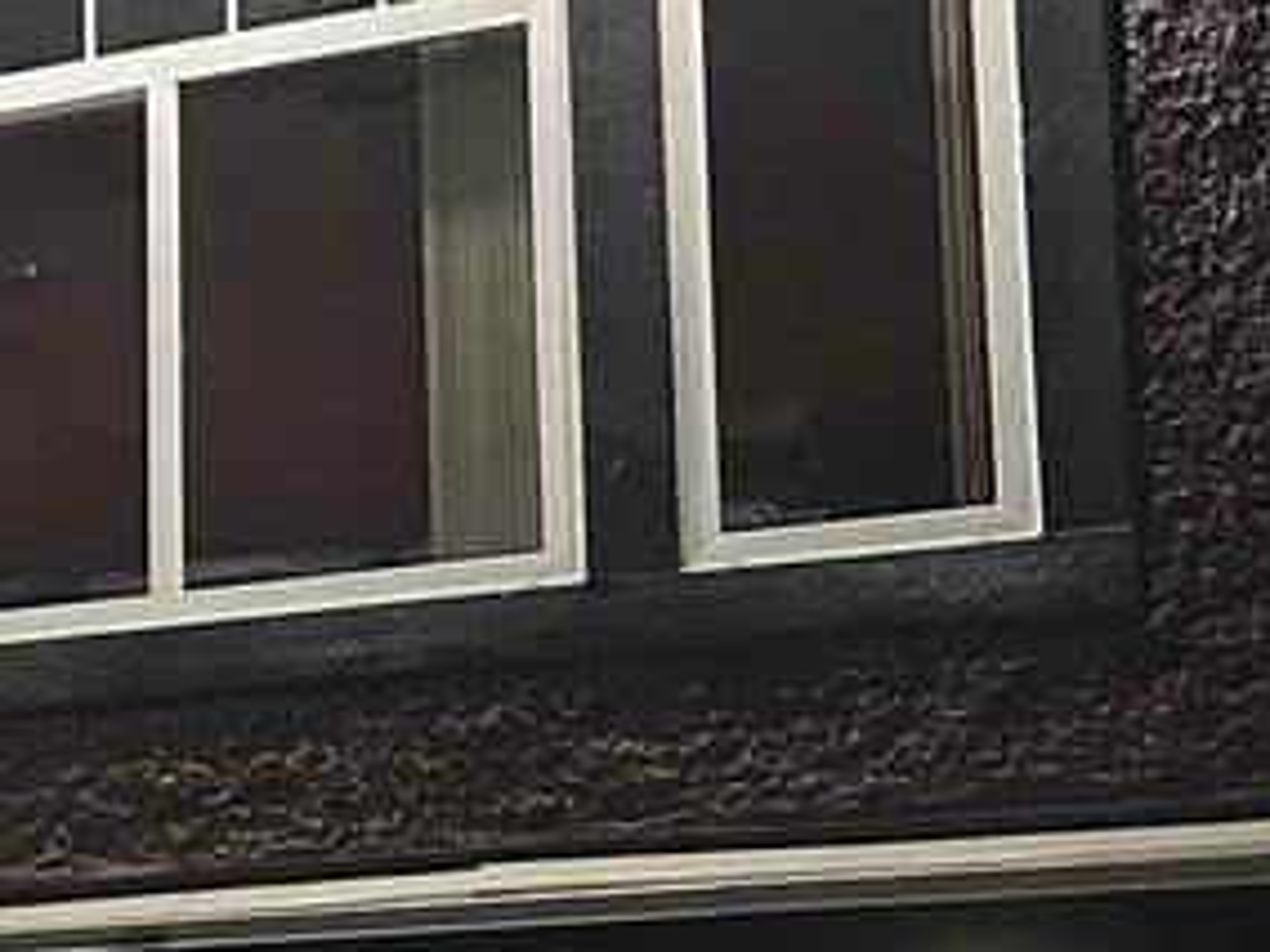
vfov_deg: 13.5
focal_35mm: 108
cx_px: -1252
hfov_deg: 14.9
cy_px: 997
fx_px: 3962
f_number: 1.78
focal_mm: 6.86
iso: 640
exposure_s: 1/40
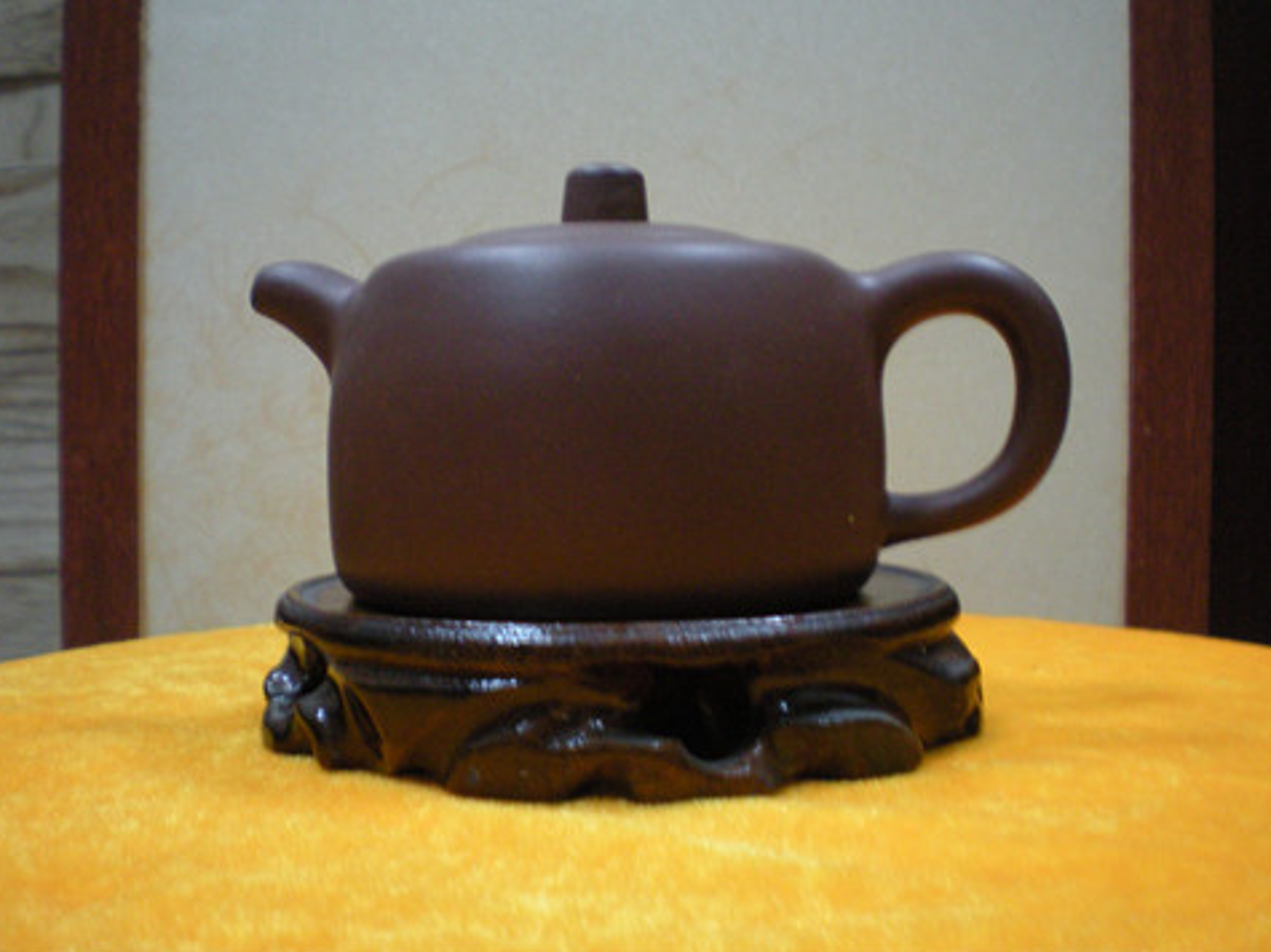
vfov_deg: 35.9
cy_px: 459
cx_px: 631
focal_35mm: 40
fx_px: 1468
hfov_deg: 46.8
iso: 356
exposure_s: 1/8
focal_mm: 6.3
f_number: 3.1
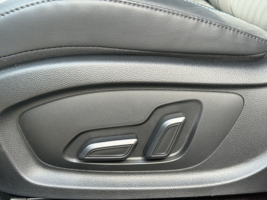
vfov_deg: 30.3
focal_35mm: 48
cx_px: 134
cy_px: 100
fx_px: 370
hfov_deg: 39.7
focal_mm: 6.76
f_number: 1.78
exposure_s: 1/179
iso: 80
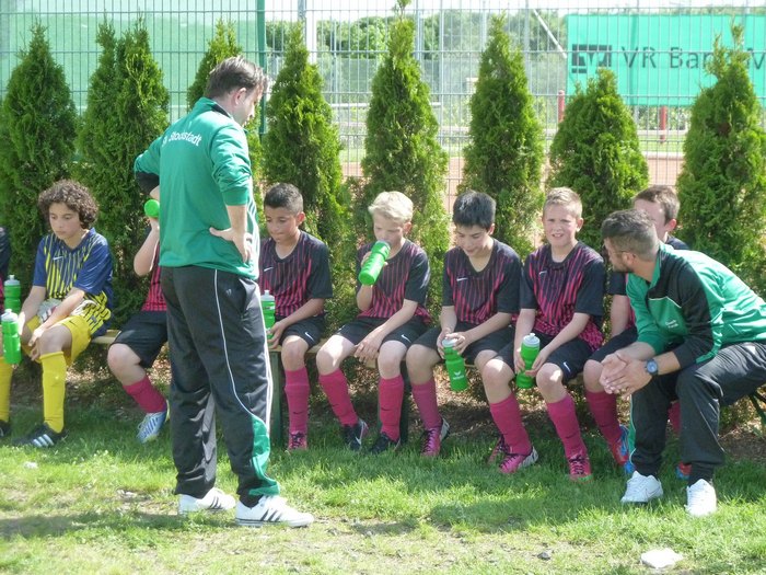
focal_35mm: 111
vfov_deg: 13.3
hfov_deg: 17.7
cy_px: 288
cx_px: 383
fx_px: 2456
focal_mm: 18.2
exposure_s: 1/400
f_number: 4.4
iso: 500
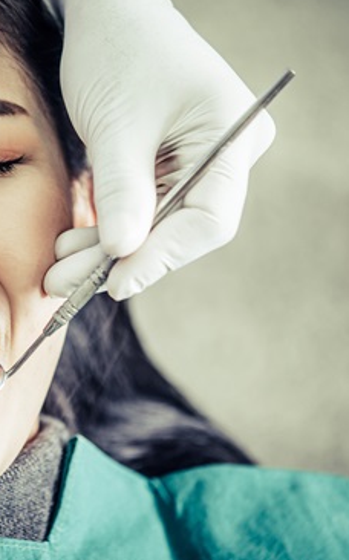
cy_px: 266
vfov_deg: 20.6
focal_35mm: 101
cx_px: 11
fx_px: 1541
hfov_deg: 12.8
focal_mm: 60
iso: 400
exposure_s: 1/100
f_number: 3
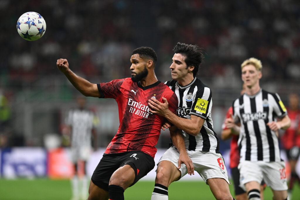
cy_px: 100
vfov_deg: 3.4
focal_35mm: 400
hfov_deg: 5.2
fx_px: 3334
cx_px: 150
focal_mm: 400
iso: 3200
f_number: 3.5
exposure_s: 1/2000
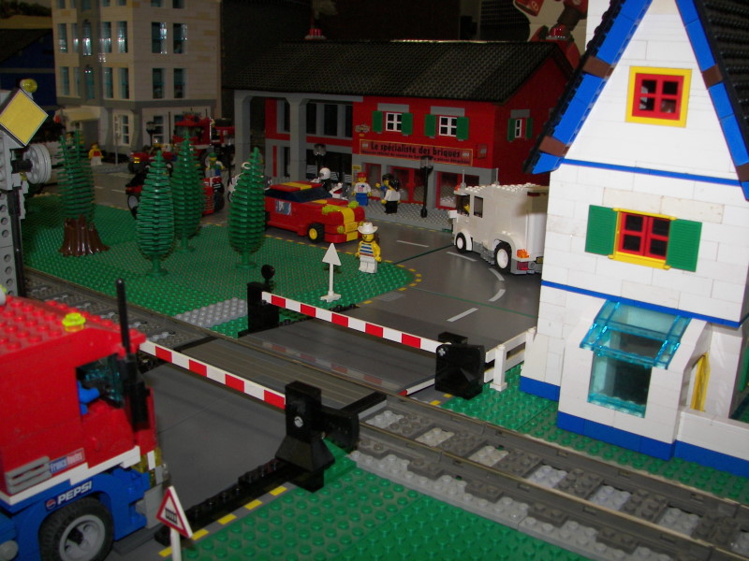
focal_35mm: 36
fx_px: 779
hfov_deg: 51.4
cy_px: 280
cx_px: 374
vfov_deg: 39.7
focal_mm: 6
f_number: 2.8
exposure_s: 1/30
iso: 100
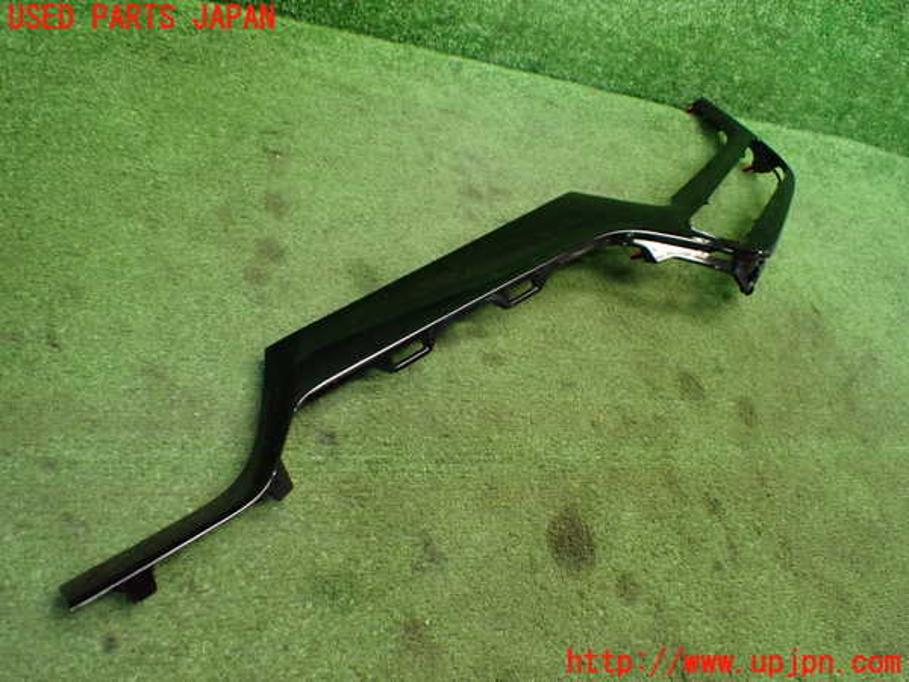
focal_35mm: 30
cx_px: 454
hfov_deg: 60.0
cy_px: 341
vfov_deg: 46.8
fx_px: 788
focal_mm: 5.4
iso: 800
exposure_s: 1/125
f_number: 2.3
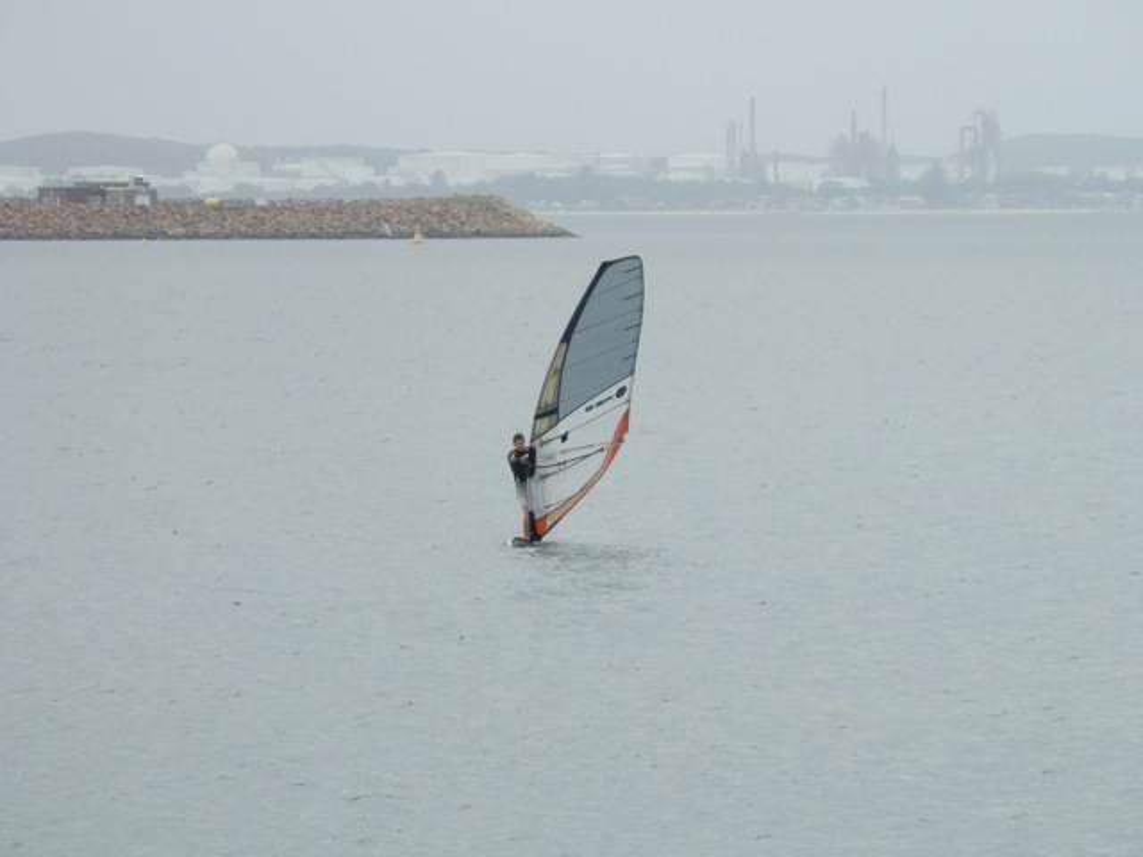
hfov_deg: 3.9
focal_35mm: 504
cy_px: 428
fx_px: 16642
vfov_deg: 3.0
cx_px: 572
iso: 160
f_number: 4.4
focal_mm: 90
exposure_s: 1/250
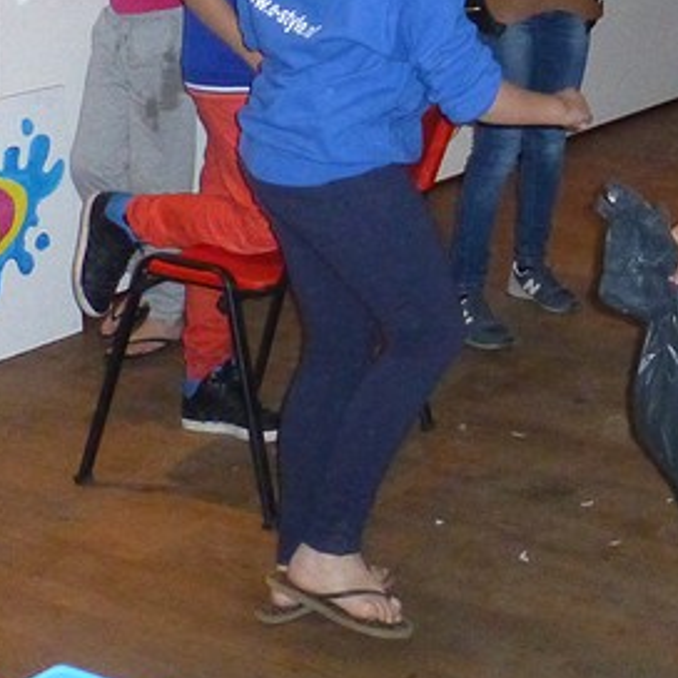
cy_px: -214
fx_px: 1773
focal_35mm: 80
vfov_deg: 19.8
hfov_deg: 20.5
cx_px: 780
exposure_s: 1/60
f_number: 3.3
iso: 800
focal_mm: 4.3
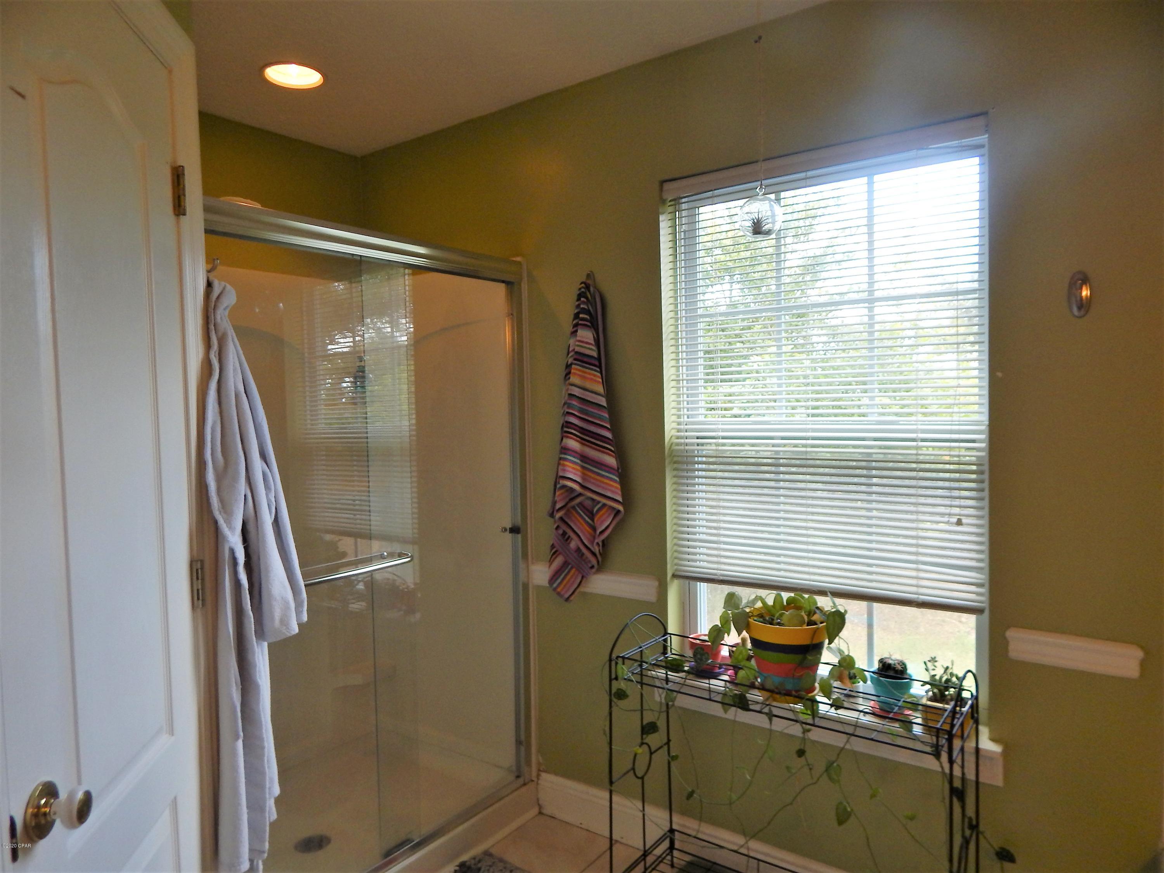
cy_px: 436
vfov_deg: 61.1
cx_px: 582
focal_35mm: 22
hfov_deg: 76.4
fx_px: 740
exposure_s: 1/60
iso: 125
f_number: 3
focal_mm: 4
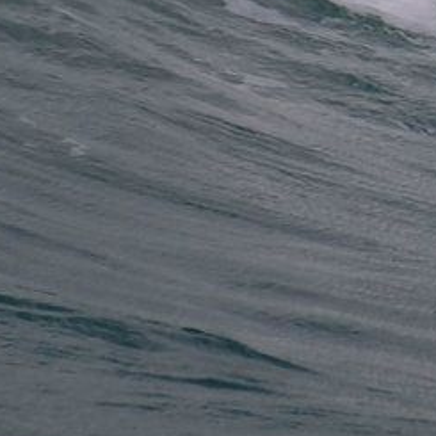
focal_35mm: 3329
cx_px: 1144
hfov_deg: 0.5
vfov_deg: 0.5
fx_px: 47438
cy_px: -474
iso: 200
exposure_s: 1/2000
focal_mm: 400
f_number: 6.3
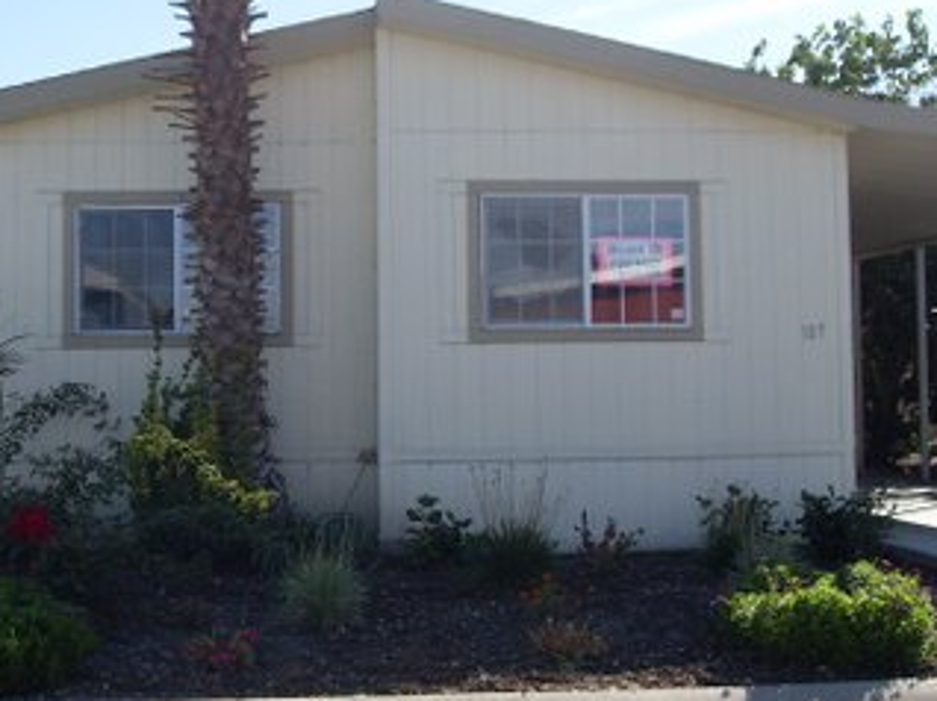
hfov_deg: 29.7
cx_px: 354
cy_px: 300
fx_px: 1758
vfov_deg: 22.5
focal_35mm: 65
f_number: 7.7
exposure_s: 1/180
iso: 80
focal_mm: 7.1
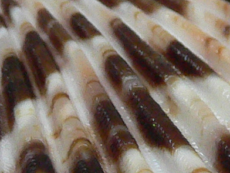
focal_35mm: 180
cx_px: 155
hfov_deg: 11.0
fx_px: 1196
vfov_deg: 8.2
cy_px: 203
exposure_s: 1/50
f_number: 2.8
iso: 200
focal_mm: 4.6
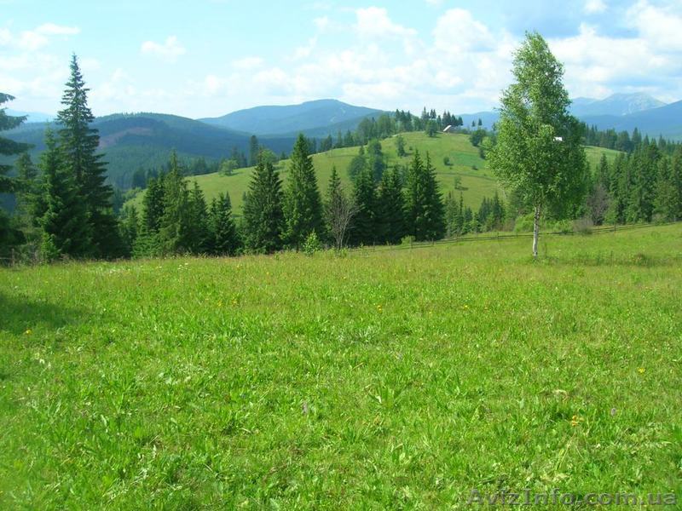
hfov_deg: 54.0
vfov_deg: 41.8
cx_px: 341
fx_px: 670
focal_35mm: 34
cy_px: 256
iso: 50
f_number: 4.9
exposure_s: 1/230
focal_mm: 5.7
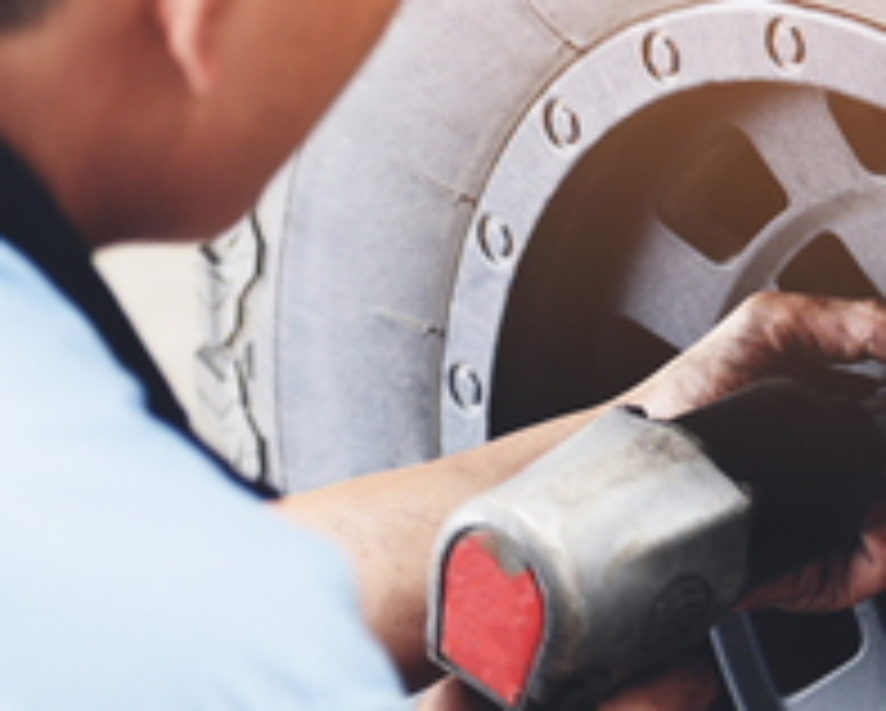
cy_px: 331
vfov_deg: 6.0
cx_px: 1066
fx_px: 6798
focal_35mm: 259
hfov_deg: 7.4
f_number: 2.8
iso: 800
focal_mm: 85
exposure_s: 1/80
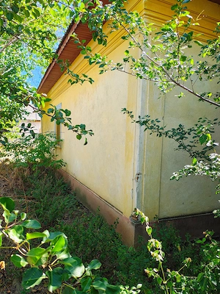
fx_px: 212
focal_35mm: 25
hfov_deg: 54.9
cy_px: 147
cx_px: 110
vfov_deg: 69.4
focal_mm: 5.89
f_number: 1.4
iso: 141
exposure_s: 1/200
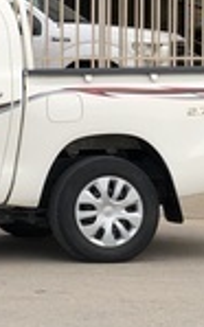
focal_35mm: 169
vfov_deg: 12.3
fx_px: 1505
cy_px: 60
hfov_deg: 7.5
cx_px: -159
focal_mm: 6
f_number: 2.4
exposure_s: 1/390
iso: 16
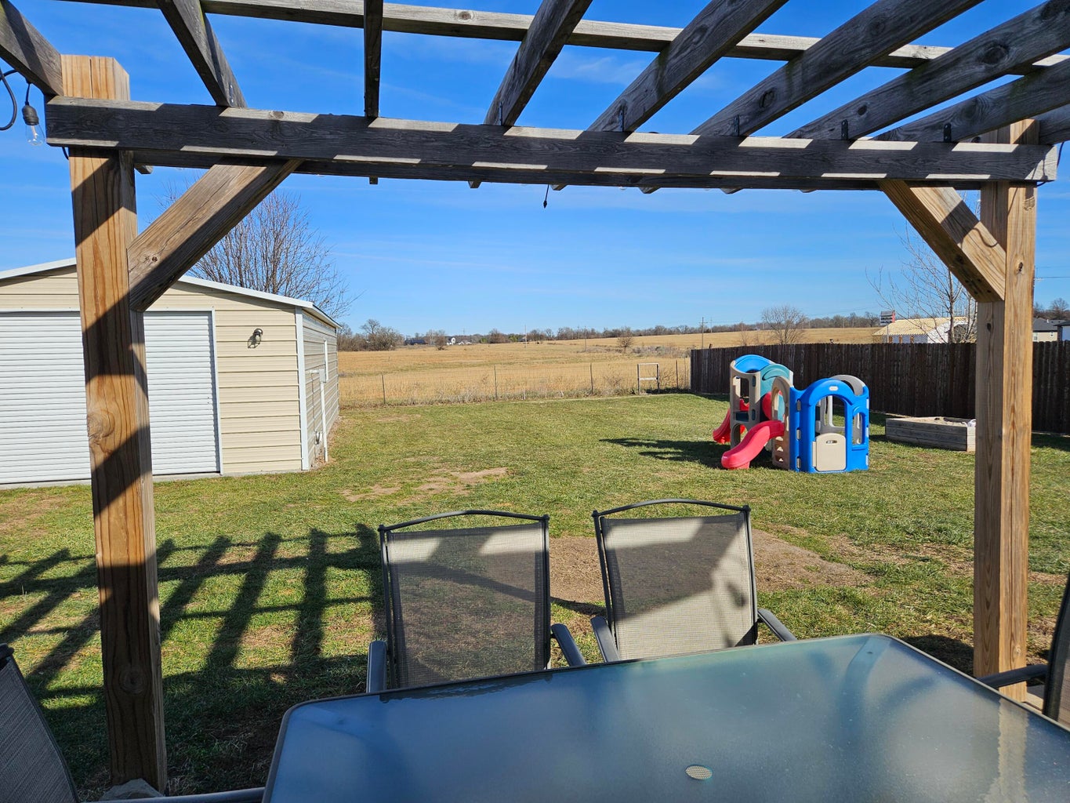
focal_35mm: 23
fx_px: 711
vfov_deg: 58.9
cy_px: 402
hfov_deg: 73.9
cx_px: 535
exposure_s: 1/2314
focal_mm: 5.4
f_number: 1.8
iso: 25
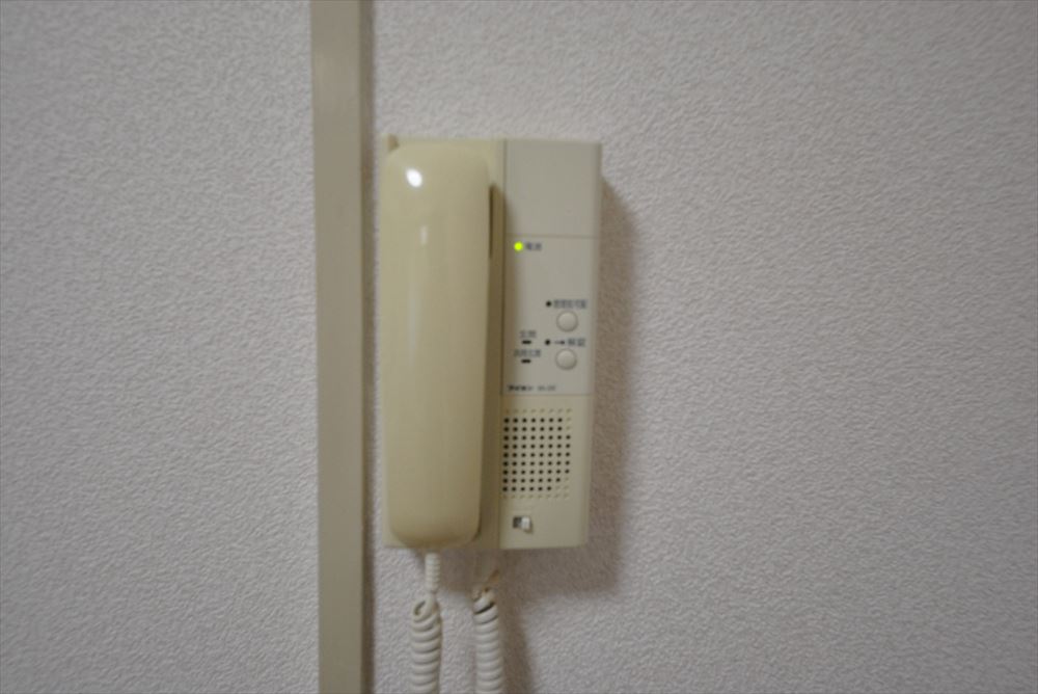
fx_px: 692
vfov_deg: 53.2
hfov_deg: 73.7
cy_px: 347
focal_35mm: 24
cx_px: 519
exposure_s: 1/30
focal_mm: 16
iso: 400
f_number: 5.6
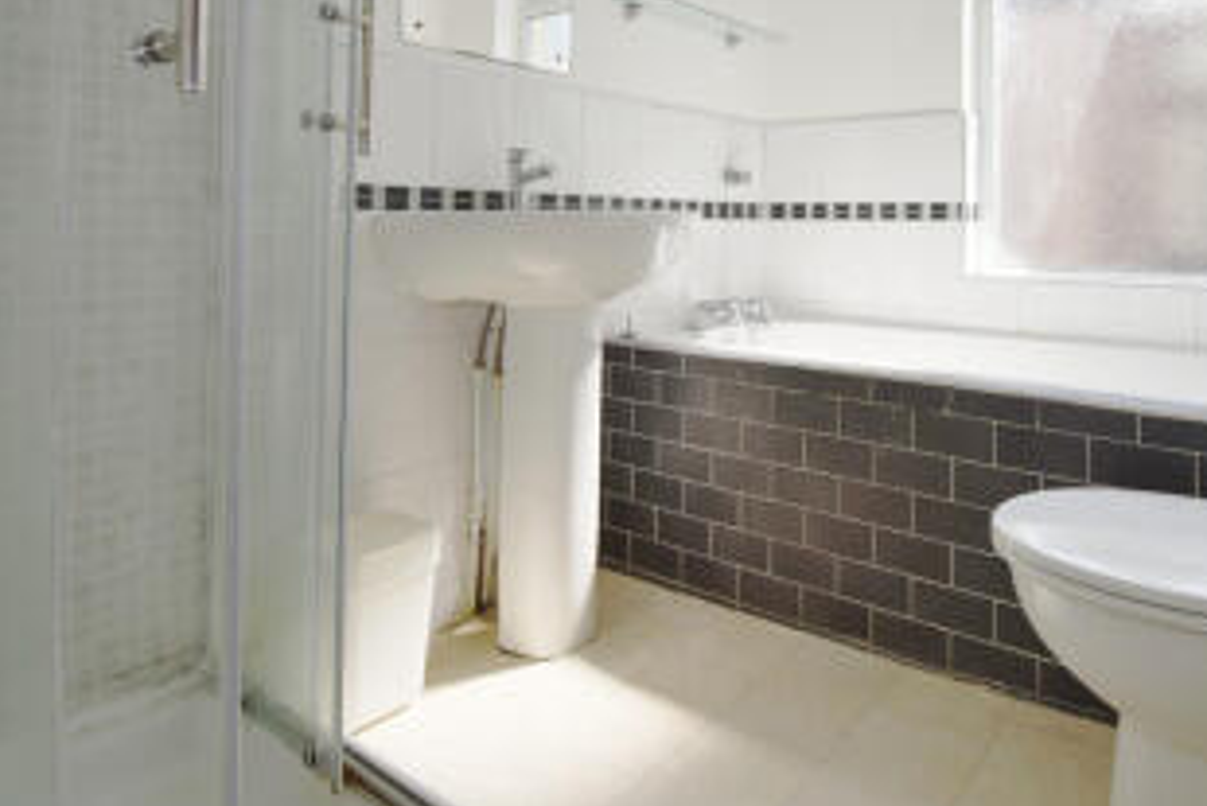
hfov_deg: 75.2
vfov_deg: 52.6
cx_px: 728
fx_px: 771
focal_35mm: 23
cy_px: 197
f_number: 5.6
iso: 100
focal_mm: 10
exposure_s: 1/125
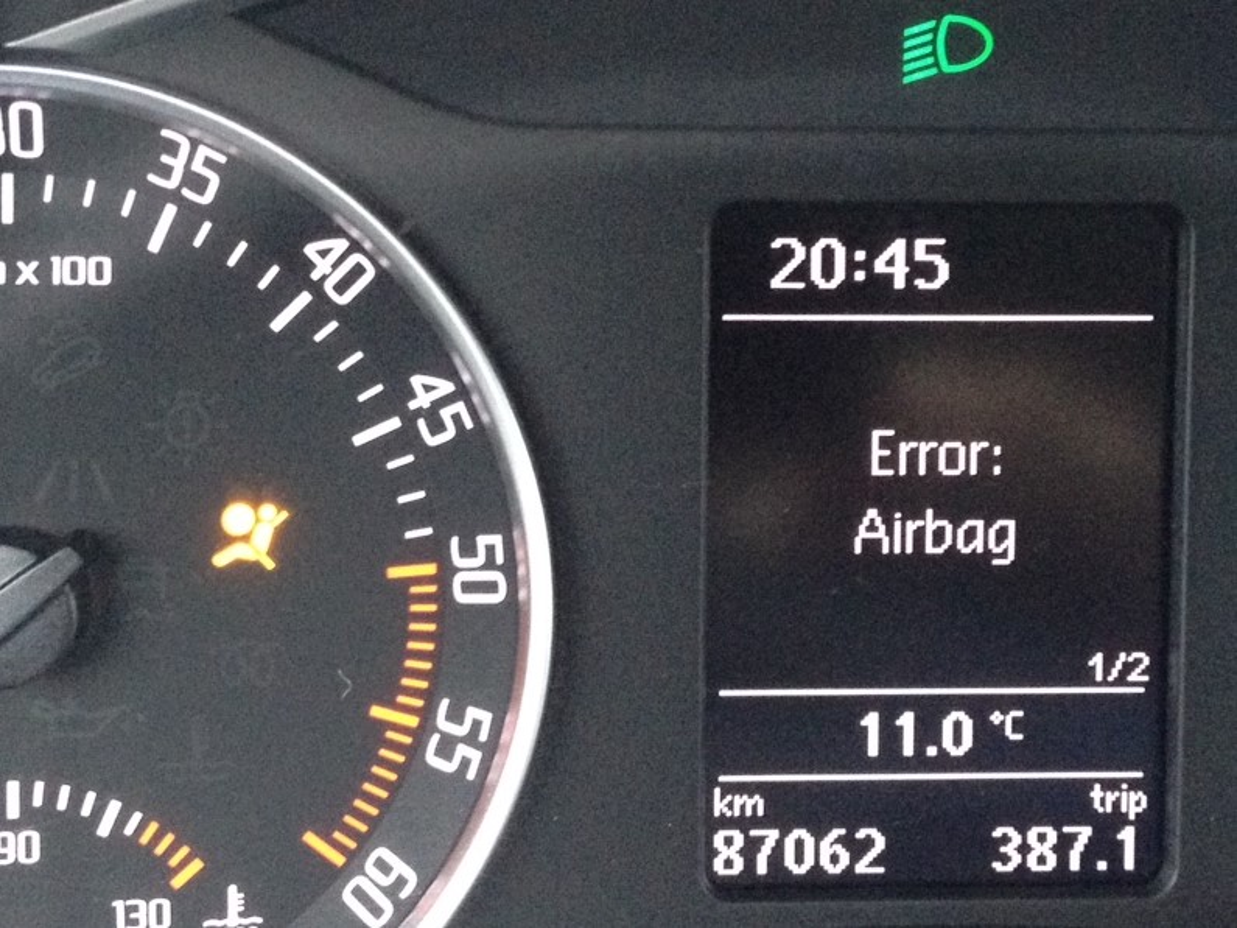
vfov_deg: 40.7
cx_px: 618
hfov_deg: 52.6
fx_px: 1251
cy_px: 464
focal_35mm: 35
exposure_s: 1/17
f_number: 2.4
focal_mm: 4.28
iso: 400
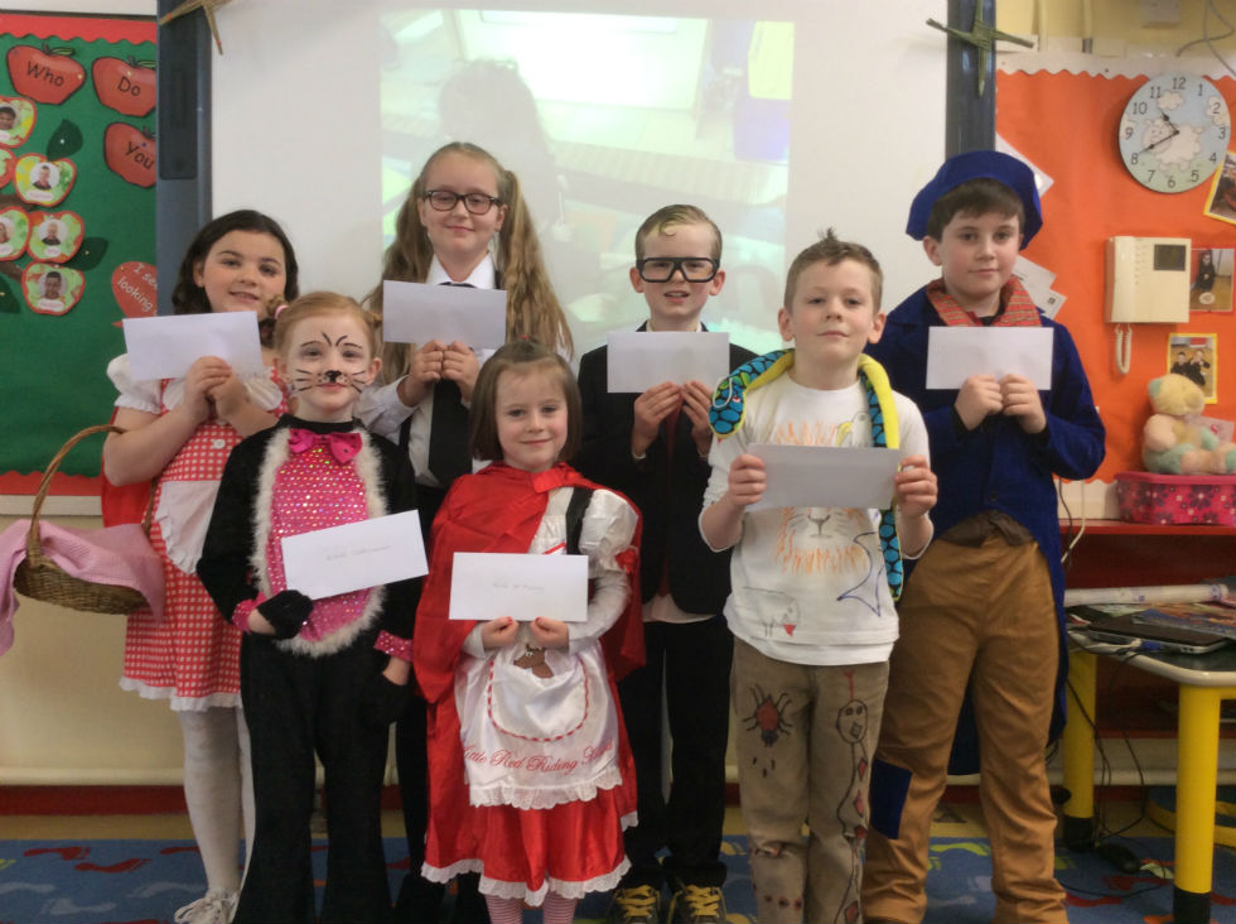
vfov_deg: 44.1
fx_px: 1141
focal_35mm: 32
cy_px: 462
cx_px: 618
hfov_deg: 56.9
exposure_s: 1/25
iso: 64
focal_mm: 3.3
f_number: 2.4
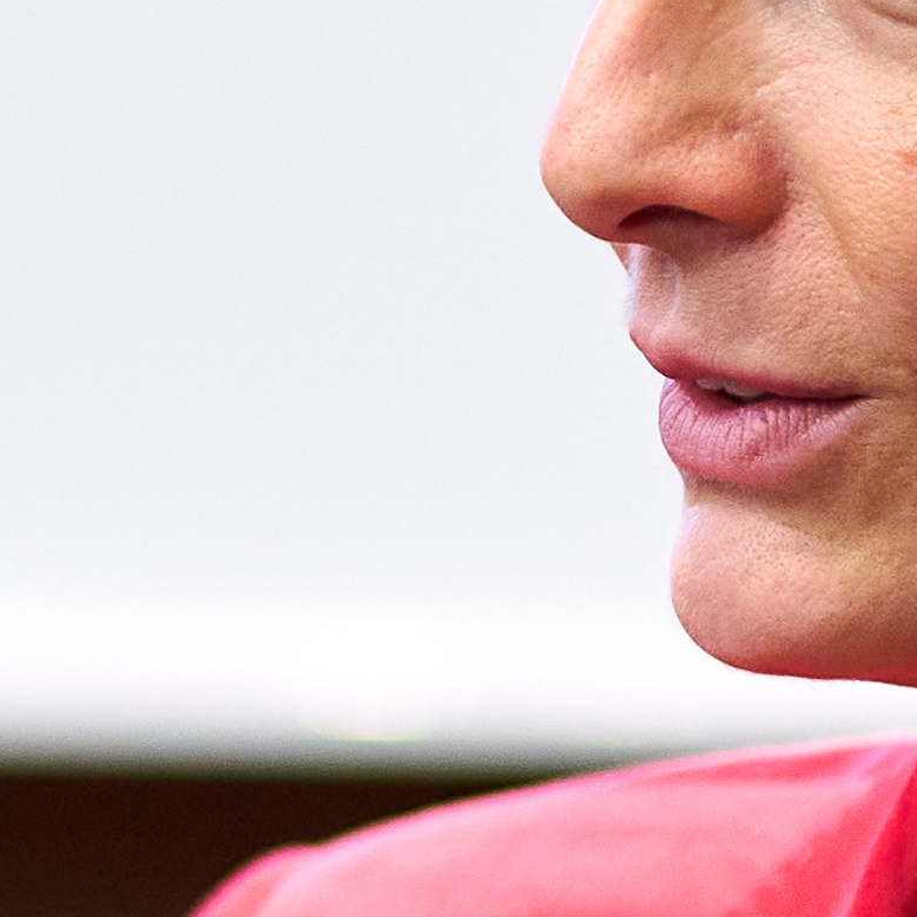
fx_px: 12768
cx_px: -581
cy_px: 932
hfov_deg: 4.1
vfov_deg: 4.1
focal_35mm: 426
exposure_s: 1/125
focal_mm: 50
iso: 500
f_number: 1.4
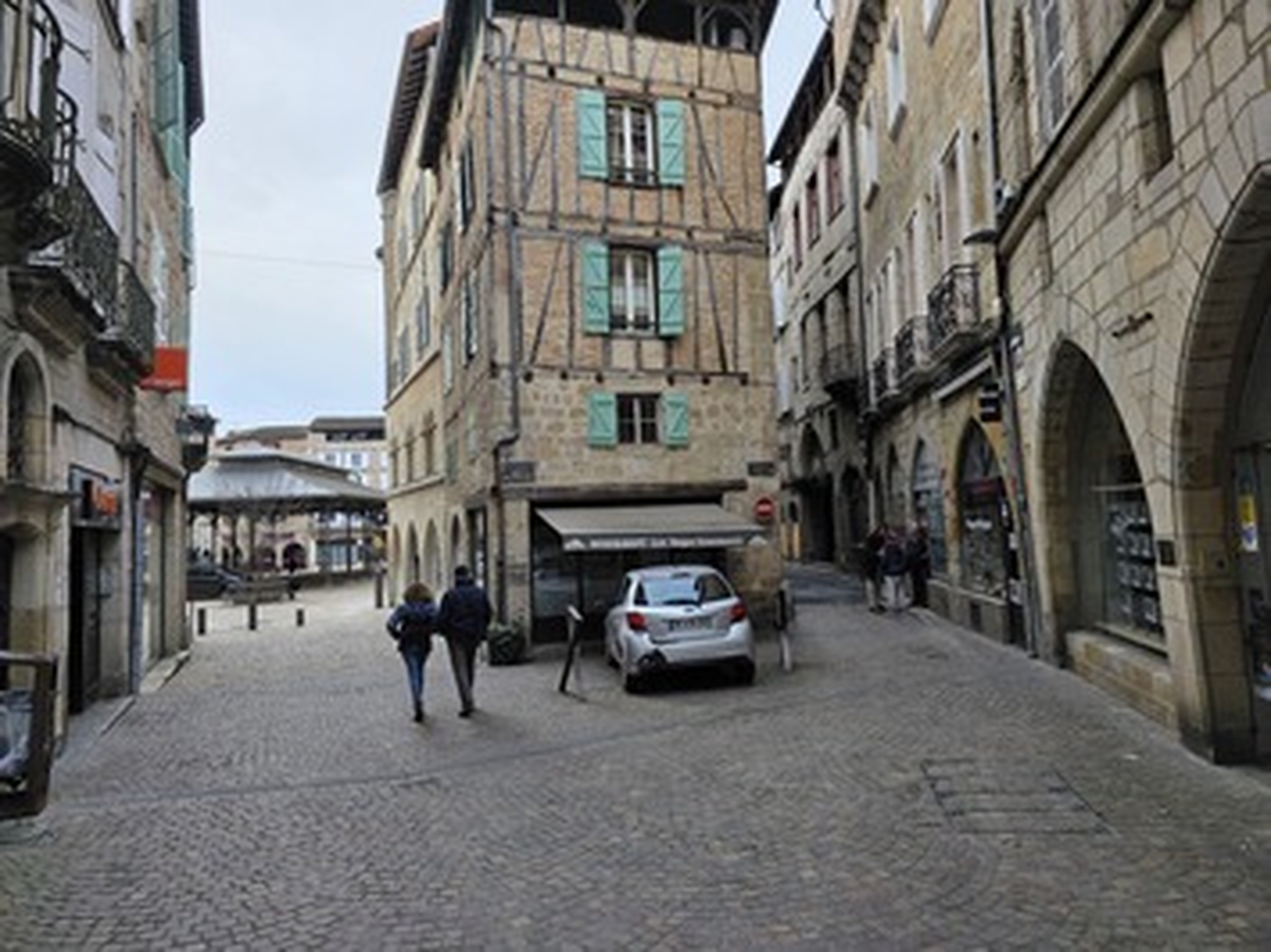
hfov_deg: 73.9
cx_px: 636
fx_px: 844
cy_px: 476
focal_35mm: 23
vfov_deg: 58.9
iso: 25
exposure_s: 1/359
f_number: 1.7
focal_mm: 6.3
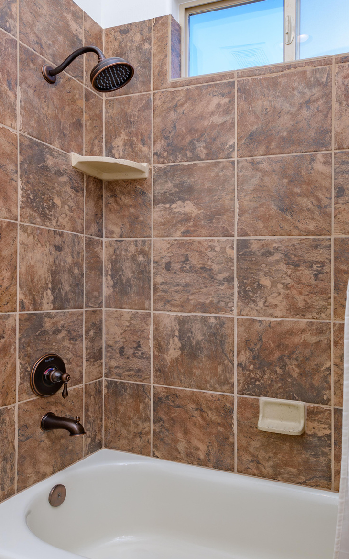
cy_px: 275
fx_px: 381
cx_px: 308
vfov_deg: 72.6
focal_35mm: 25
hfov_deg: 45.1
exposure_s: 1/30
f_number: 8
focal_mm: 14
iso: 64
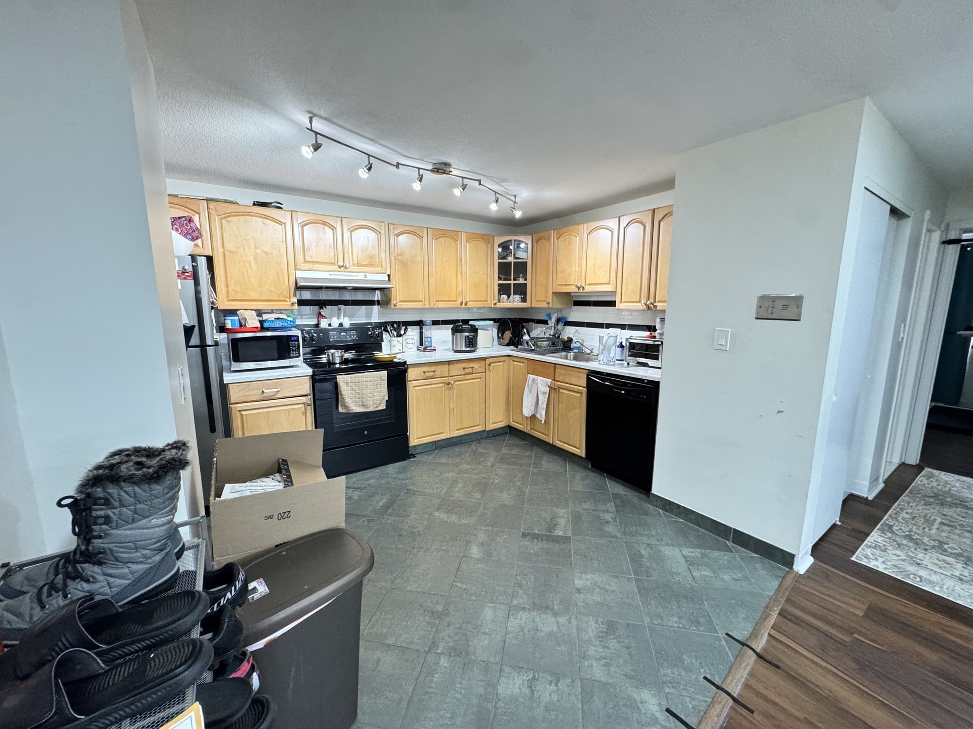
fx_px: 394
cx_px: 486
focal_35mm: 14
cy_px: 364
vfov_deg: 85.7
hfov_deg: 102.1
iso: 500
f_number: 2.2
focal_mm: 2.22
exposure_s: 1/60
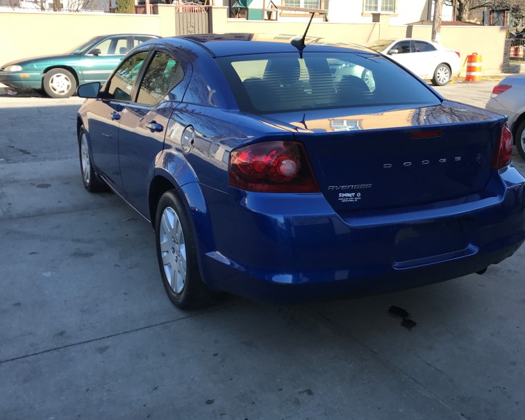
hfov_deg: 49.0
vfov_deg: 40.1
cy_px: 192
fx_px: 575
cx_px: 294
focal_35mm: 37
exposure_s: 1/742
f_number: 1.8
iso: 20
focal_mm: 3.99
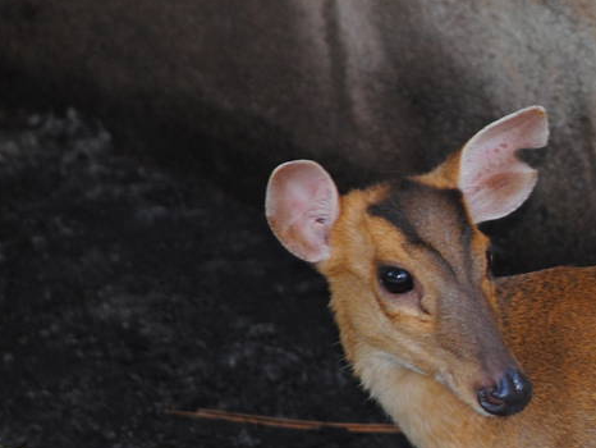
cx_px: 789
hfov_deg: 2.9
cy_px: 353
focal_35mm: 694
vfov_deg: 2.1
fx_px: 11955
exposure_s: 1/60
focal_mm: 140
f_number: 4.8
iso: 200
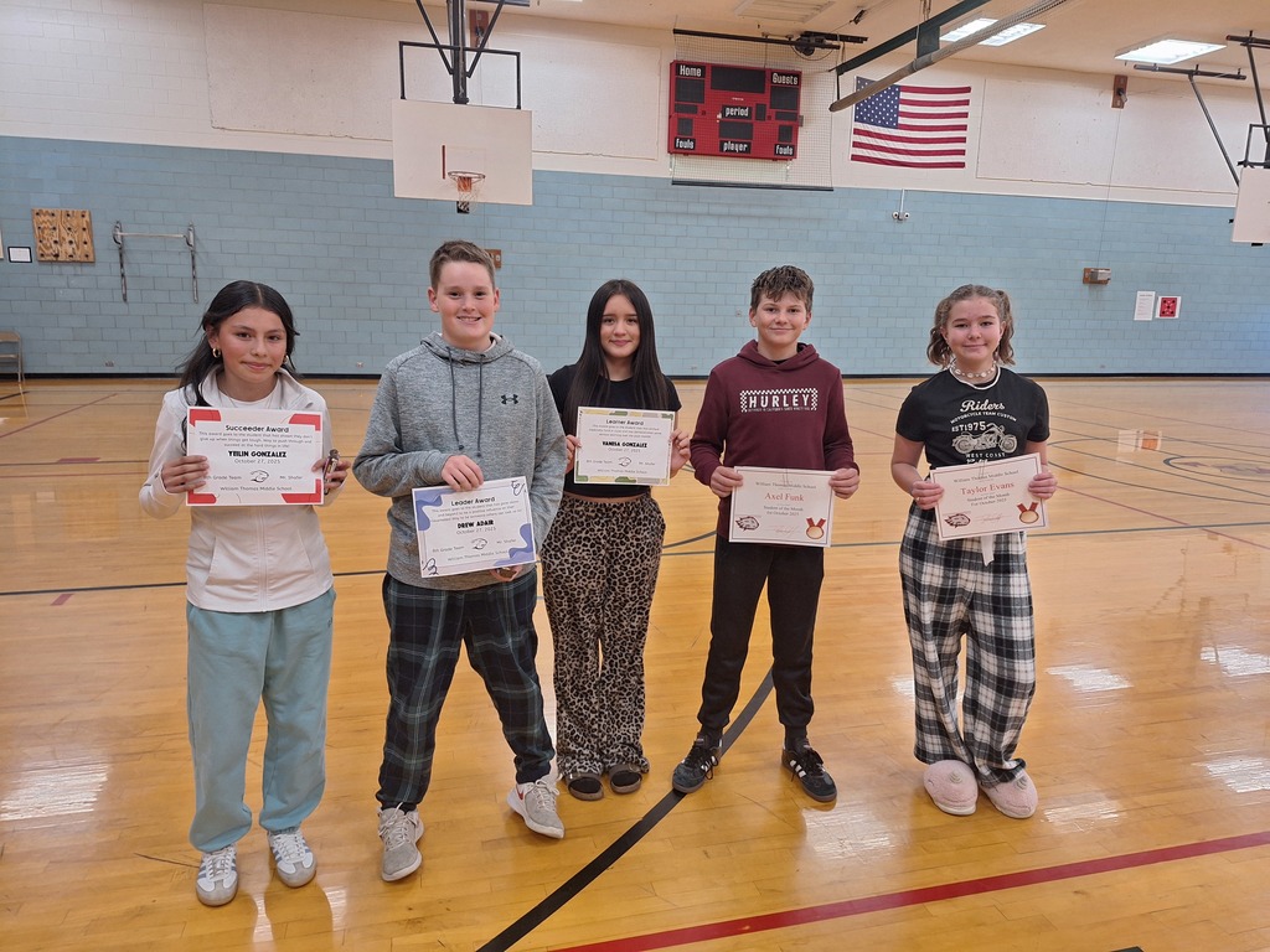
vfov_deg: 58.9
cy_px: 476
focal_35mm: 23
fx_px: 844
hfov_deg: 73.9
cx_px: 635
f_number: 1.8
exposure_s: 1/40
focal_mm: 5.54
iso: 125
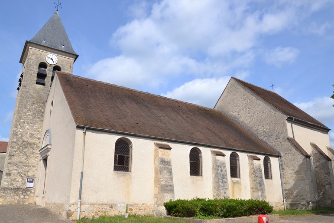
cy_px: 115
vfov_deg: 46.4
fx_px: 260
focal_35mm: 28
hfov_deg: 65.5
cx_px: 169
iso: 100
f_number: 9
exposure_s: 1/320
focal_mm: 18
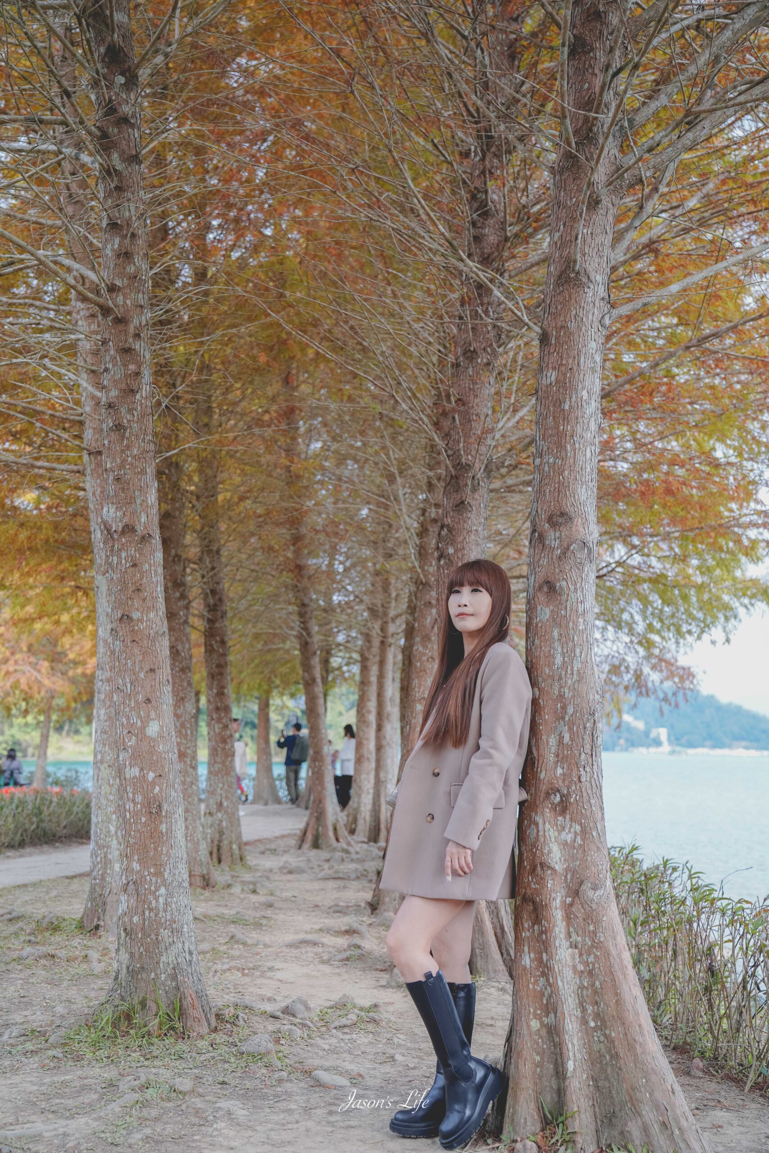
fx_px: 1410
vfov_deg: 44.5
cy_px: 576
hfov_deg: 30.5
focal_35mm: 44
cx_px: 384
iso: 100
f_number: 3.5
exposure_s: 1/250
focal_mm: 44
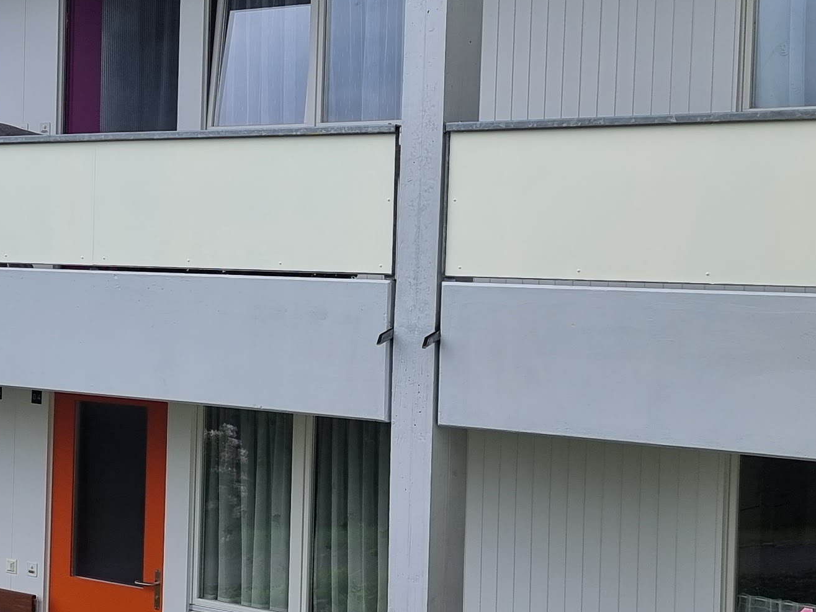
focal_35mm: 73
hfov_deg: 26.4
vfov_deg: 20.2
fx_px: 1721
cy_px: 277
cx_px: 239
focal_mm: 6.7
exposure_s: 1/1112
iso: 50
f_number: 1.8
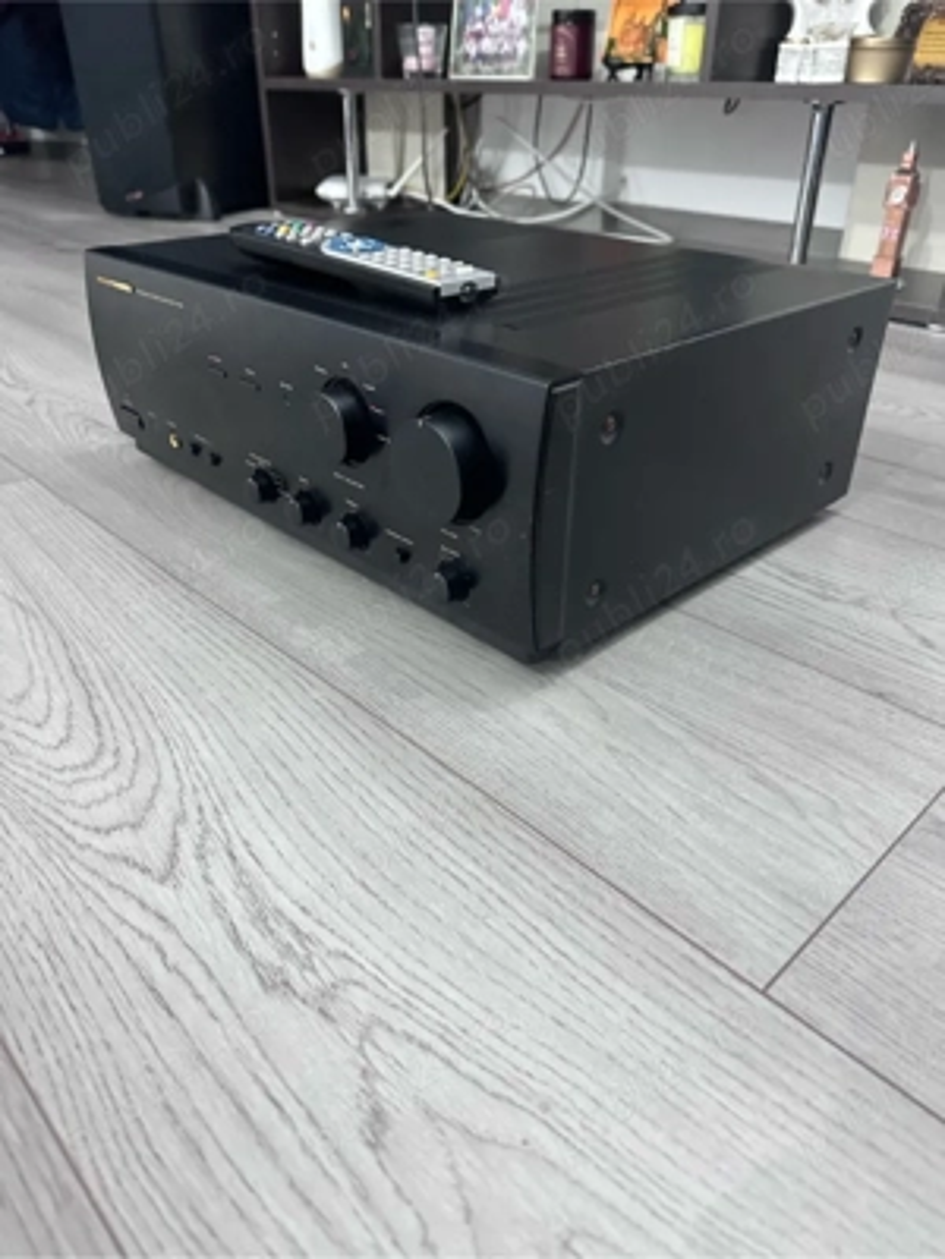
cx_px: 472
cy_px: 630
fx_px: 874
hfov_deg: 56.8
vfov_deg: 71.6
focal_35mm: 24
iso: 1250
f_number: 1.78
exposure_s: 1/30
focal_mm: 6.86
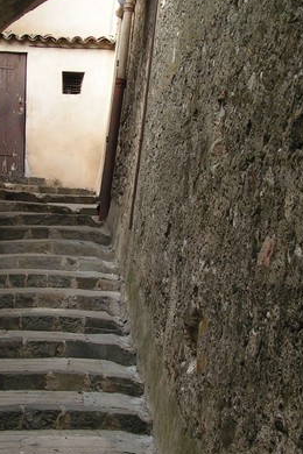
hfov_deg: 20.3
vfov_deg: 30.0
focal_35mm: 67
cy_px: 200
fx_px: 846
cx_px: 110
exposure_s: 1/60
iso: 50
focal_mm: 6.3
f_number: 4.5
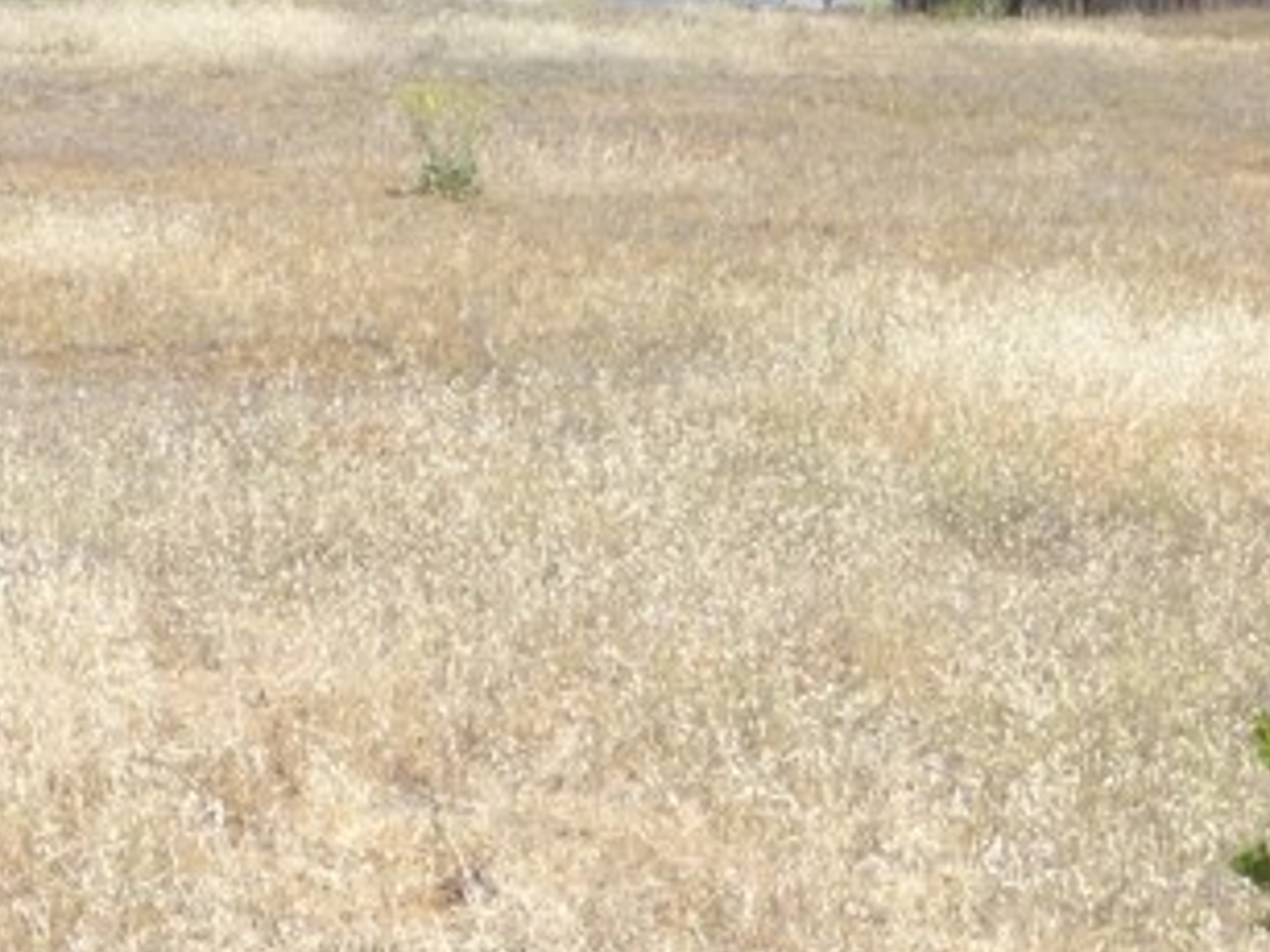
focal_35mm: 80
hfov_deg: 20.9
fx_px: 2934
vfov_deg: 18.4
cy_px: 406
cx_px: -616
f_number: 4
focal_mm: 4.3
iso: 100
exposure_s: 1/500
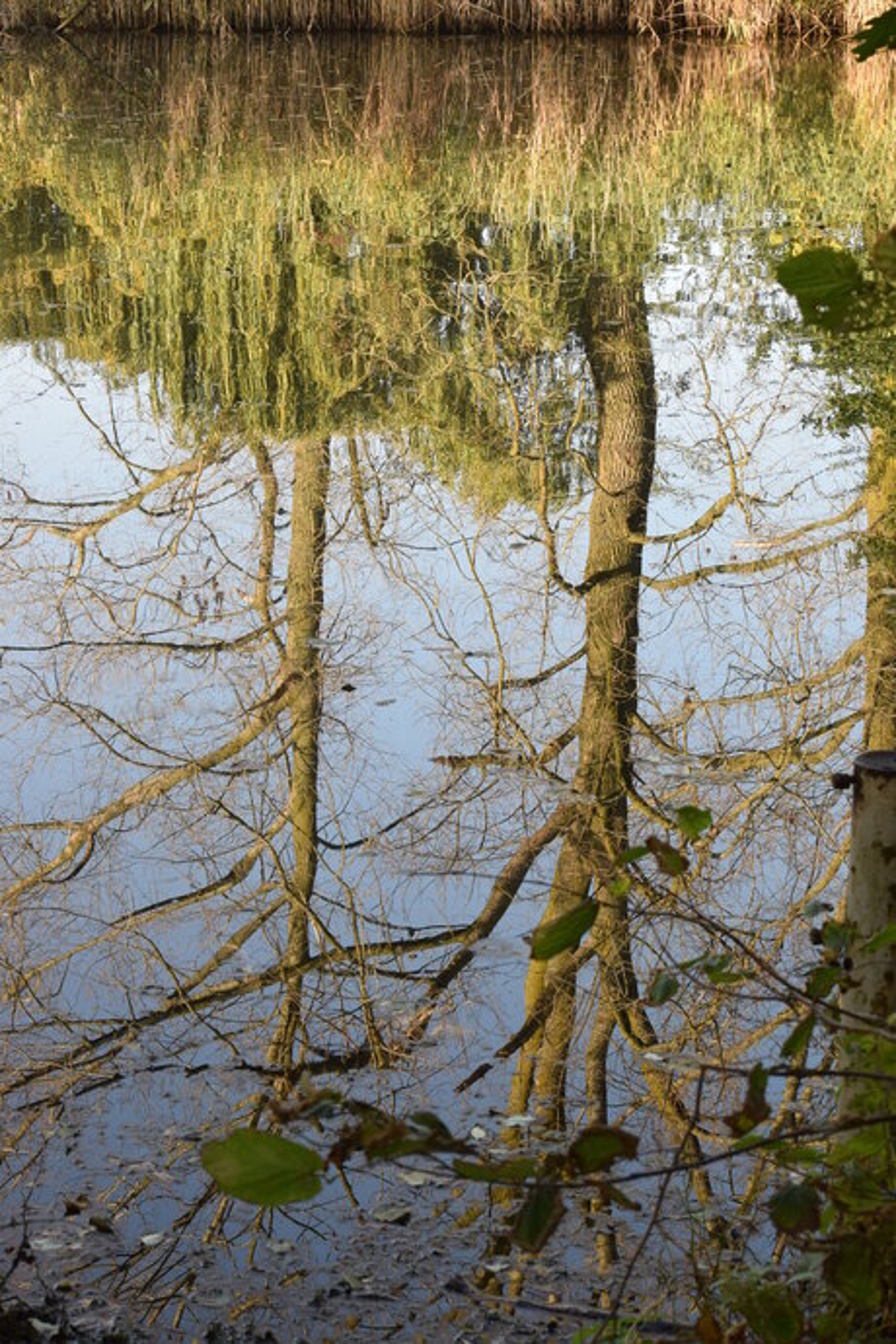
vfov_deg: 24.6
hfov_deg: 16.6
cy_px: 672
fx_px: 3080
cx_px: 448
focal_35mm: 82
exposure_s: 1/50
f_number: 14
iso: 400
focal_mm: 55
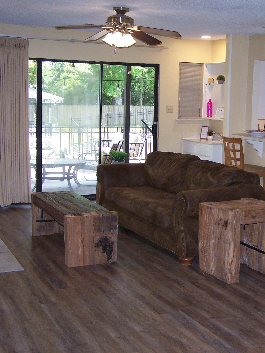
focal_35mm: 51
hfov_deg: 28.0
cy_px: 177
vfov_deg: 37.5
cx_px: 208
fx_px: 520
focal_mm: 6.3
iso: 140
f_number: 2.8
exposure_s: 1/60
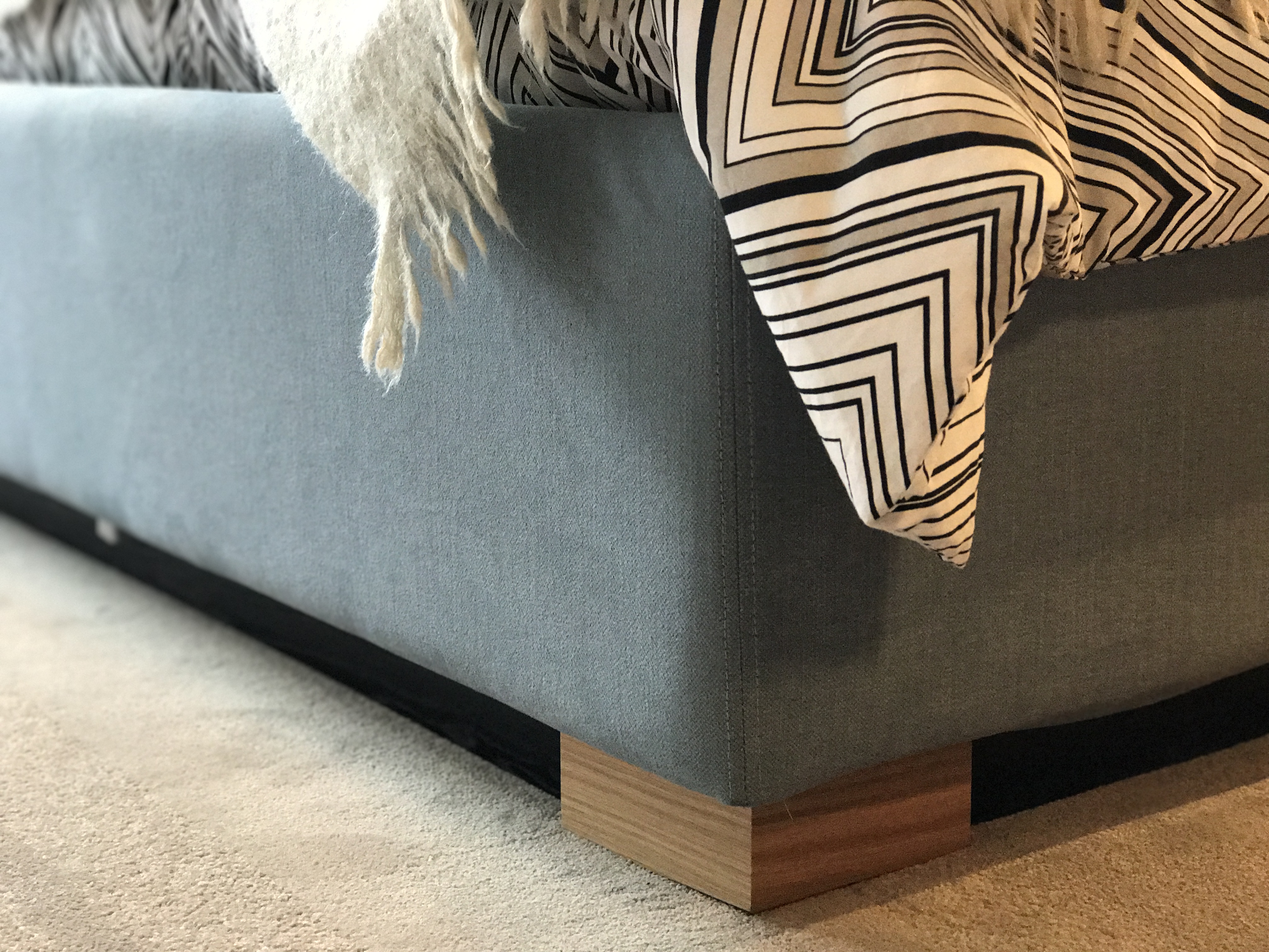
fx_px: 2090
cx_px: 634
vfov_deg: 25.7
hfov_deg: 33.8
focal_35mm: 57
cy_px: 476
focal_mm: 6.6
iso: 320
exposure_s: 1/50
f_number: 2.8
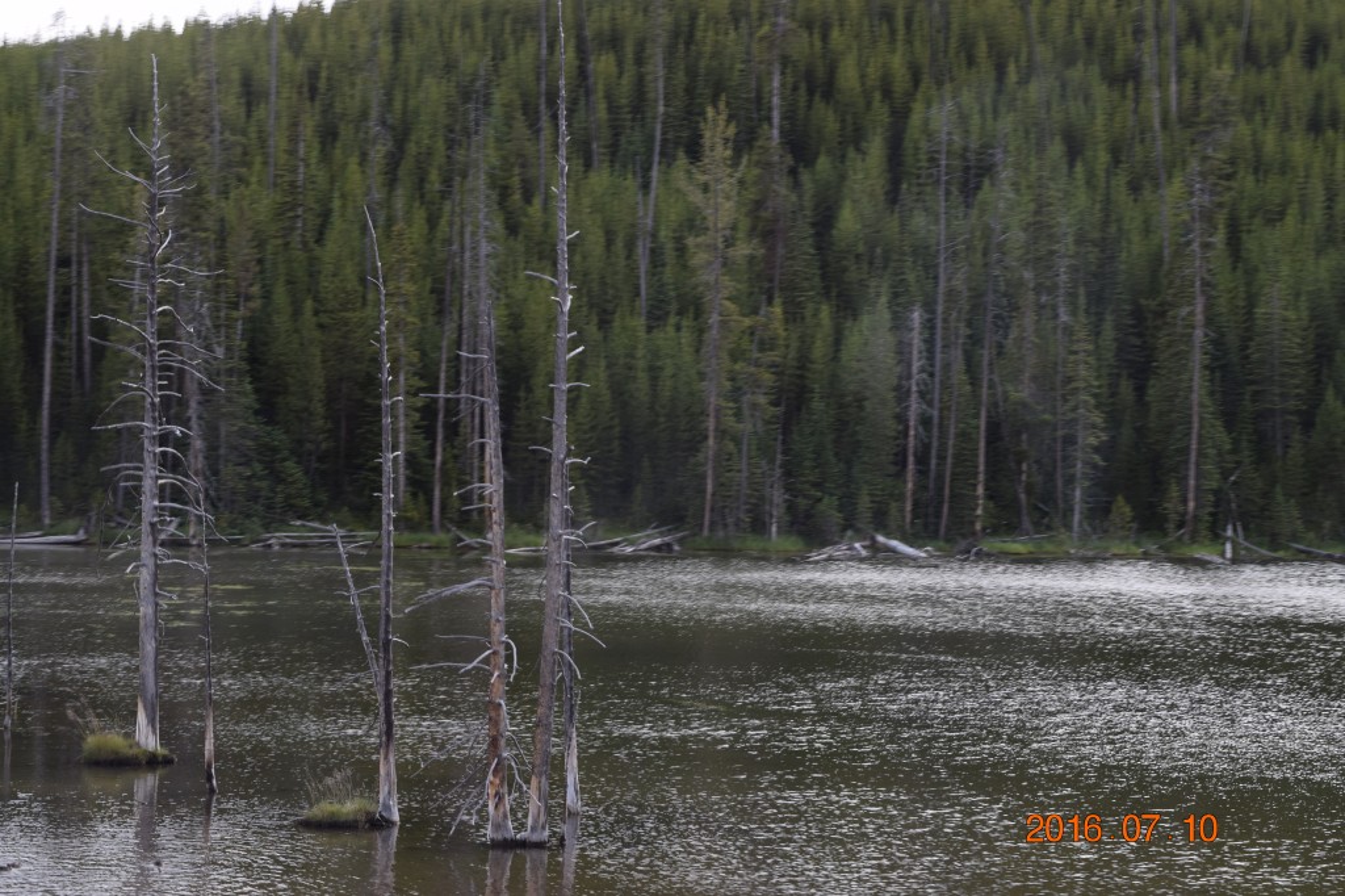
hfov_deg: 24.6
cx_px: 672
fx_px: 3081
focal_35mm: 82
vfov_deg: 16.5
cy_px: 448
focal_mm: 55
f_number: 8
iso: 400
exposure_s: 1/250
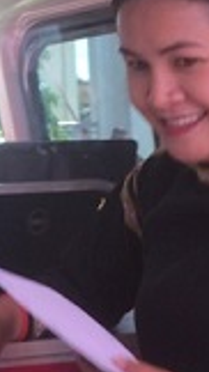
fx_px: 1272
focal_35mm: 129
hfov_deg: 8.7
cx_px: -243
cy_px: 122
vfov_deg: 16.6
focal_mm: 4.12
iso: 50
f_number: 2.2
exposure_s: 1/60
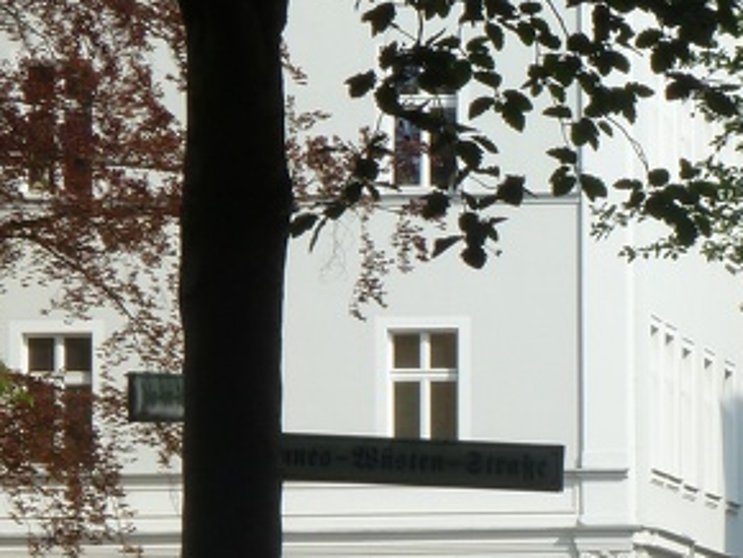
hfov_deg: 6.9
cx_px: 838
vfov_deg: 5.2
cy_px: 548
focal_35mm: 284
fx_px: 6101
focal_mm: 17
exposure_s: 1/400
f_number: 4.3
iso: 80
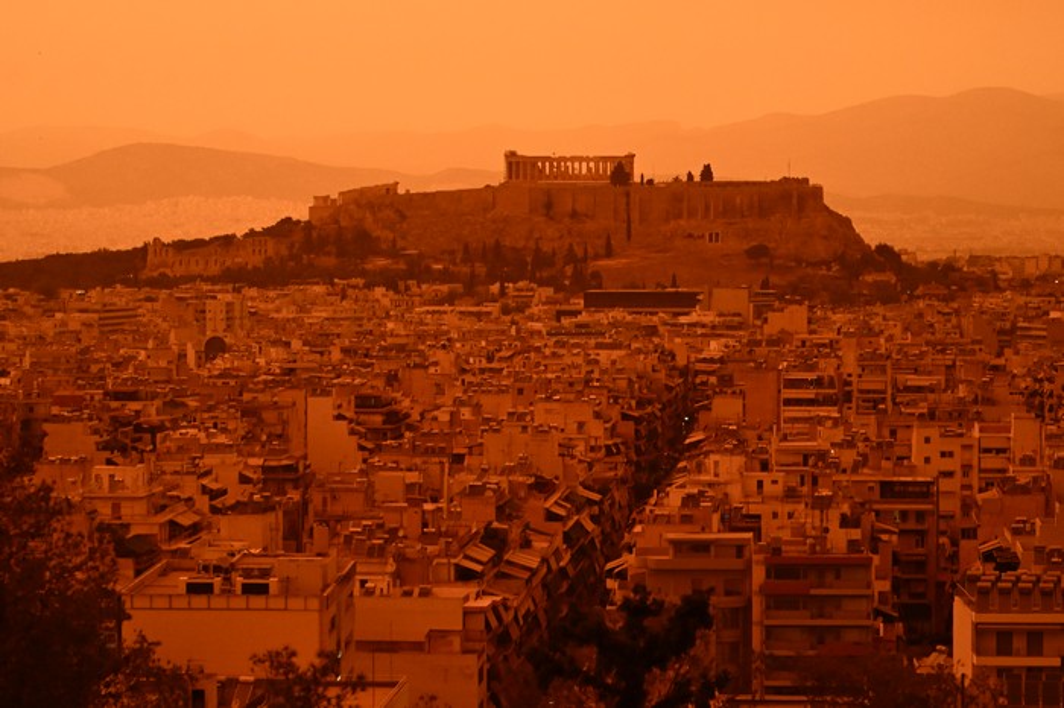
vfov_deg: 13.0
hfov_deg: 19.5
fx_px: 3102
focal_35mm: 105
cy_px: 354
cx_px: 532
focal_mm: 70
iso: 2500
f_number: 4
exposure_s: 1/640
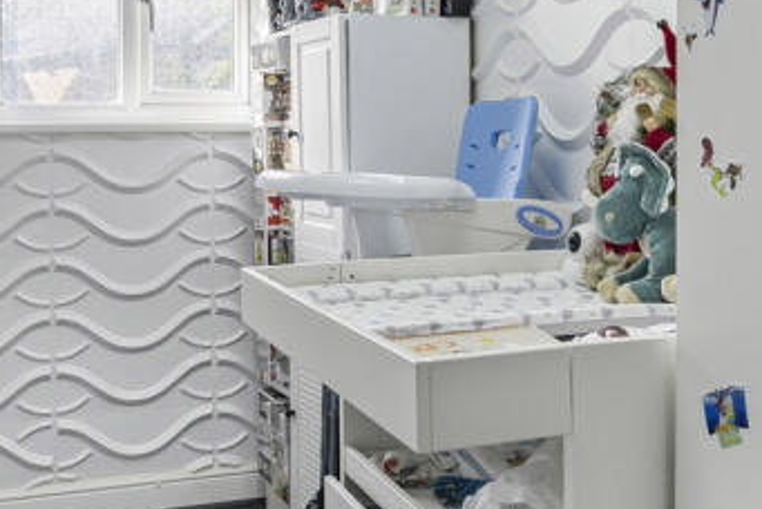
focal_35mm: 48
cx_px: 340
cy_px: 160
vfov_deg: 27.9
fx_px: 1017
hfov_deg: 41.0
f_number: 8
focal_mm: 16
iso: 500
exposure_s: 1/100
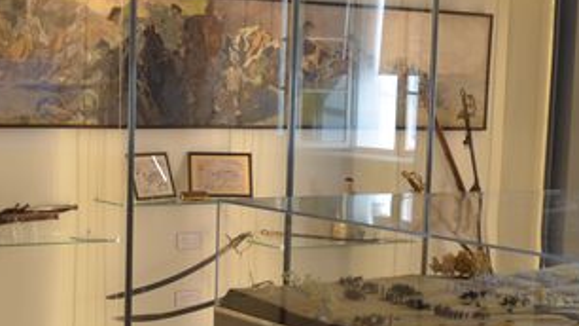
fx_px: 1274
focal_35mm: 83
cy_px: 281
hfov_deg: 25.4
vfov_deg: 14.4
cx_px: 185
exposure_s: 1/100
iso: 400
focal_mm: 18
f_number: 5
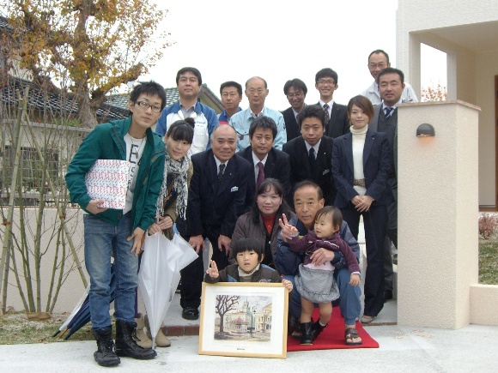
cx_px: 249
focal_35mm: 57
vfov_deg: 25.7
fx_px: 820
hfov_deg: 33.8
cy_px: 186
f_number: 3.6
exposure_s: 1/100
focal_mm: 11.8
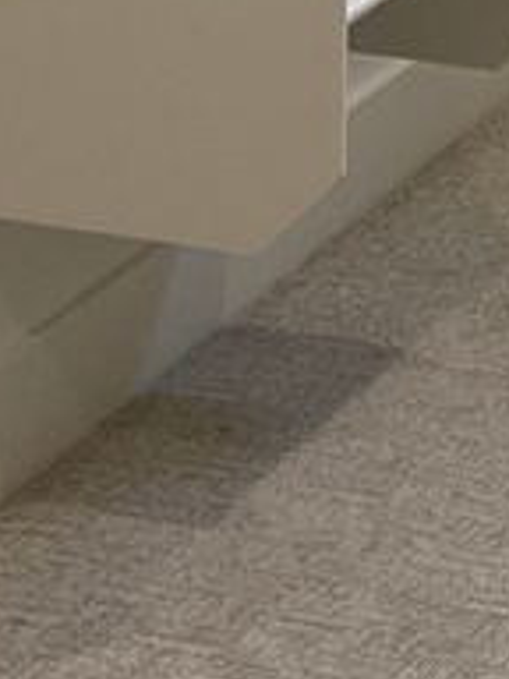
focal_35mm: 200
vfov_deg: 8.8
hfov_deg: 7.3
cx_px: 700
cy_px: -1068
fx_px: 3921
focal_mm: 5.1
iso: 80
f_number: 1.6
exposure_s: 1/120
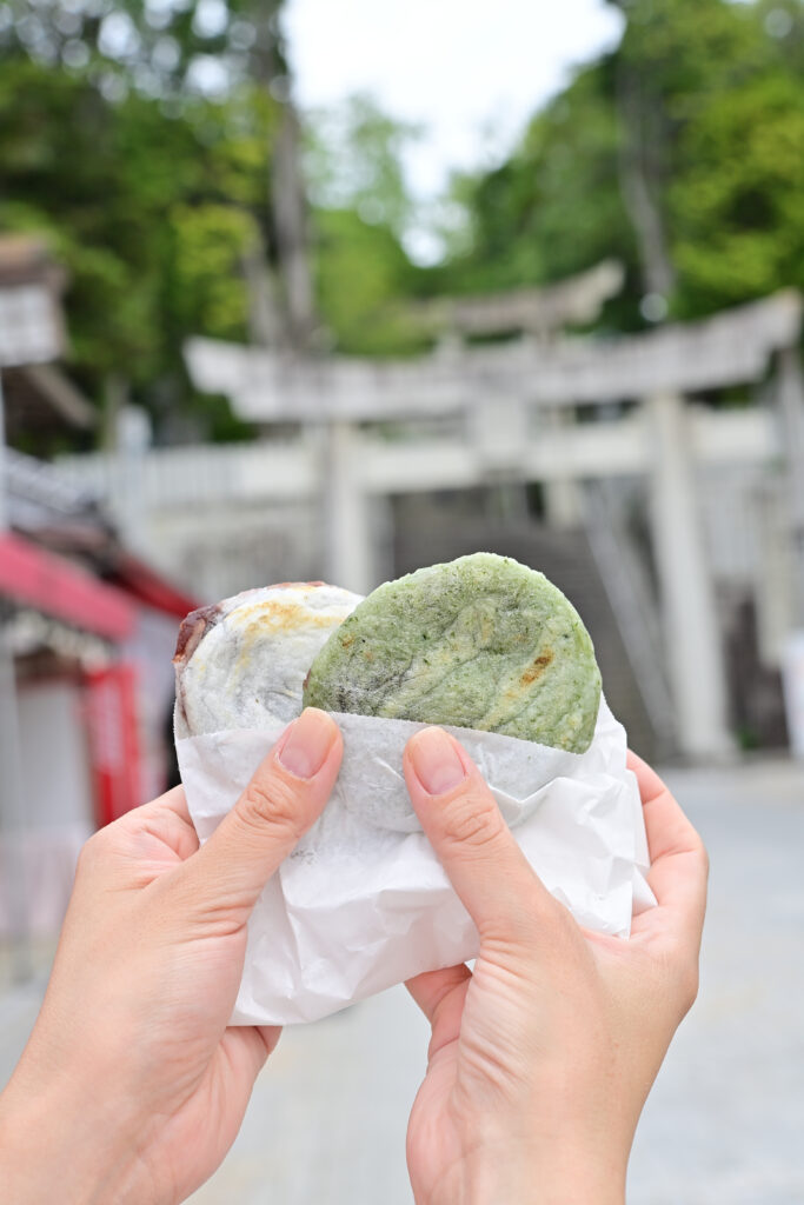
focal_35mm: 60
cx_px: 402
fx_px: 2009
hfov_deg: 22.6
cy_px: 602
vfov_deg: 33.4
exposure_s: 1/250
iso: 200
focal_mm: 60
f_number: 8
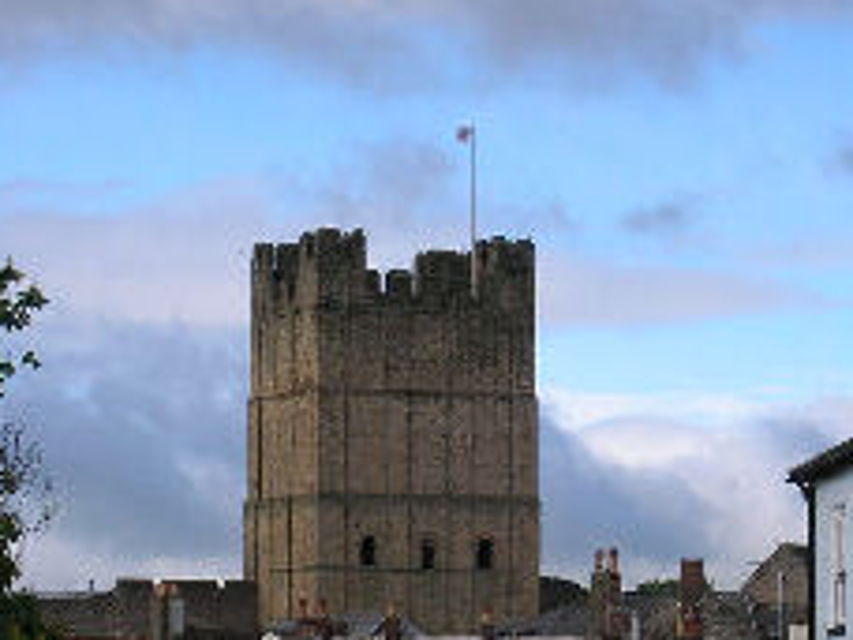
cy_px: 477
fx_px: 5668
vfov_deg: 6.5
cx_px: 501
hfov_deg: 8.6
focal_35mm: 230
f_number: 5.4
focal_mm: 17.4
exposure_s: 1/280
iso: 50
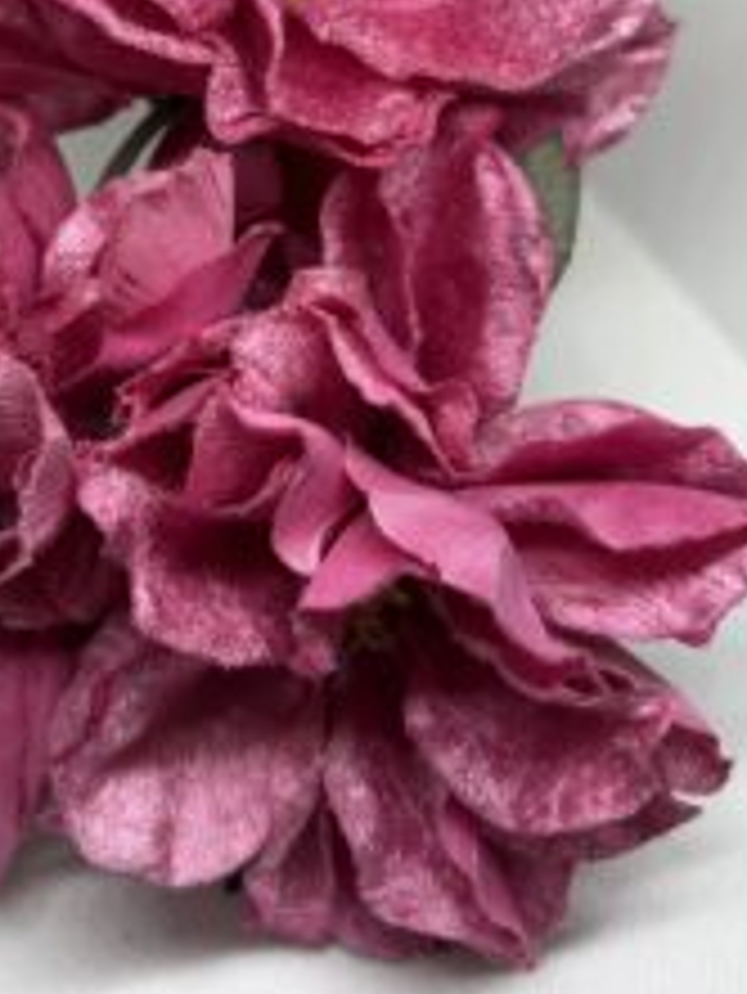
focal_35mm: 47
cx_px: 158
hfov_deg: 30.2
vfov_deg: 38.9
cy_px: 202
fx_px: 1351
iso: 32
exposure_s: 1/101
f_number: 1.6
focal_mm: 5.96
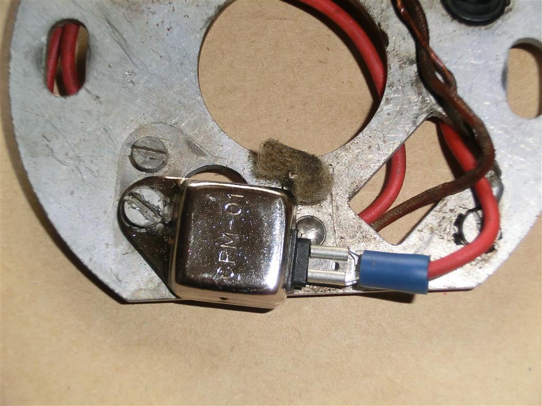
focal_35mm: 96
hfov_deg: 20.4
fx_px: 1503
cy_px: 203
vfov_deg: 15.4
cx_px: 271
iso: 160
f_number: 5.3
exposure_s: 1/60
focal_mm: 17.06
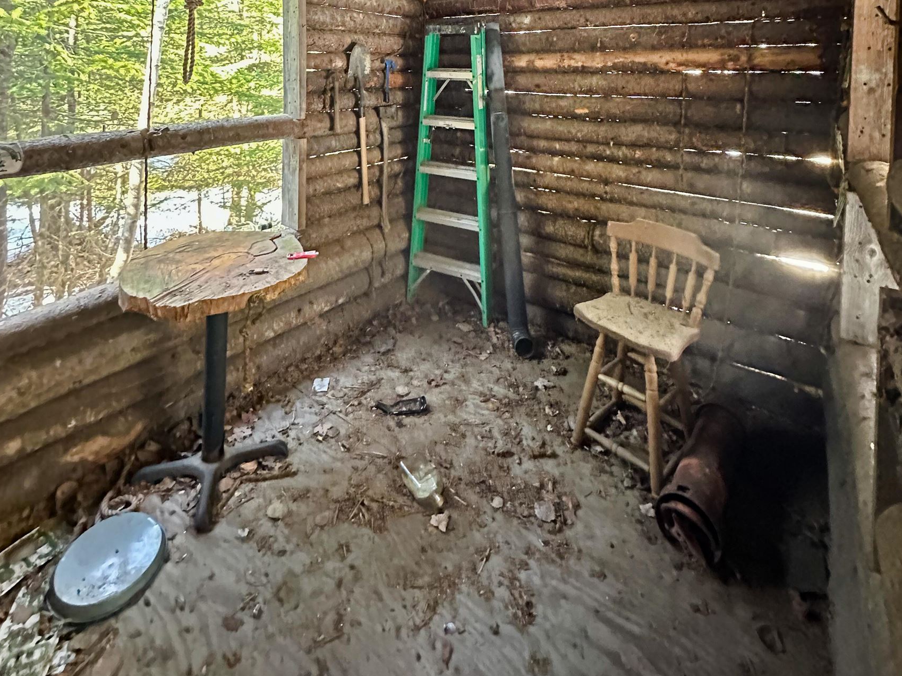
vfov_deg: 58.6
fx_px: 495
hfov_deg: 84.7
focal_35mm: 19
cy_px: 67
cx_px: 446
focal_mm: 2.22
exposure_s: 1/40
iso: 1250
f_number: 2.2
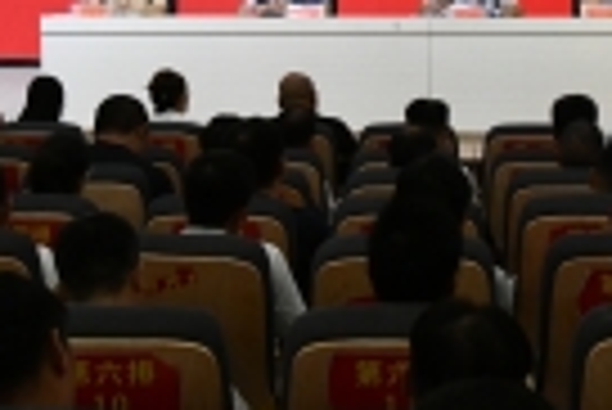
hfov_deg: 14.2
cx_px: 349
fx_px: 2451
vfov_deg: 9.5
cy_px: 29
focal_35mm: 144
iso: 4000
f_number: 9
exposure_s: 1/200
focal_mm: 44
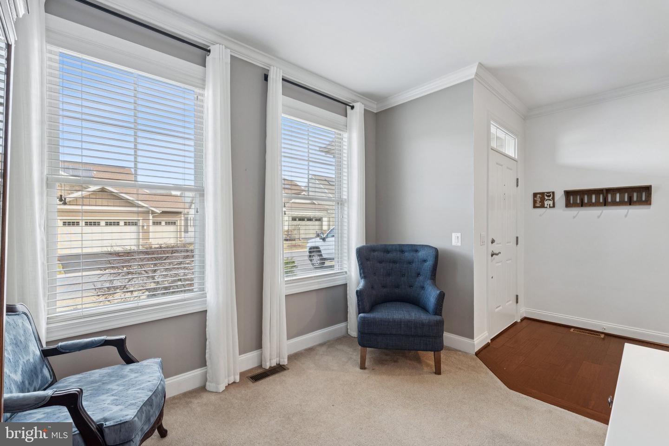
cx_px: 334
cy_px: 223
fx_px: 297
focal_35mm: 16
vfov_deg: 73.7
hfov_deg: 96.7
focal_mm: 16
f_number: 8
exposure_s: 1/13
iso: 200
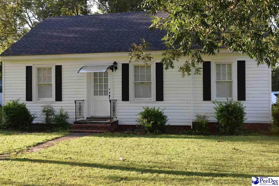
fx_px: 337
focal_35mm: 44
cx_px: 140
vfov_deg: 30.8
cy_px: 93
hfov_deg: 45.0
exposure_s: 1/200
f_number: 7.1
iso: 400
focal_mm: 29
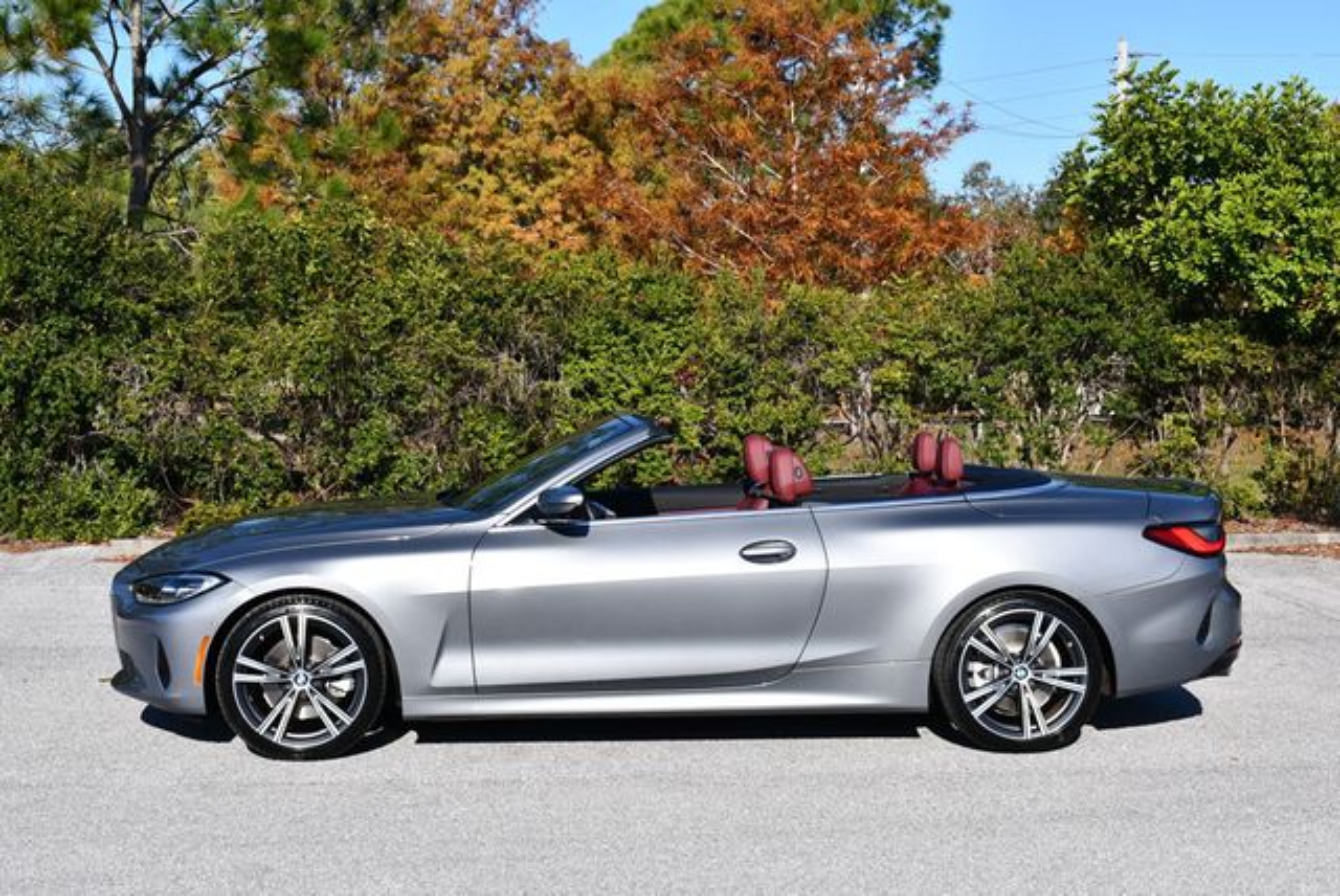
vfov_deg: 22.0
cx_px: 670
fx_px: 2310
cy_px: 448
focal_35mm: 62
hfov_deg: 32.4
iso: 100
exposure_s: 1/320
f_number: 9
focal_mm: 31
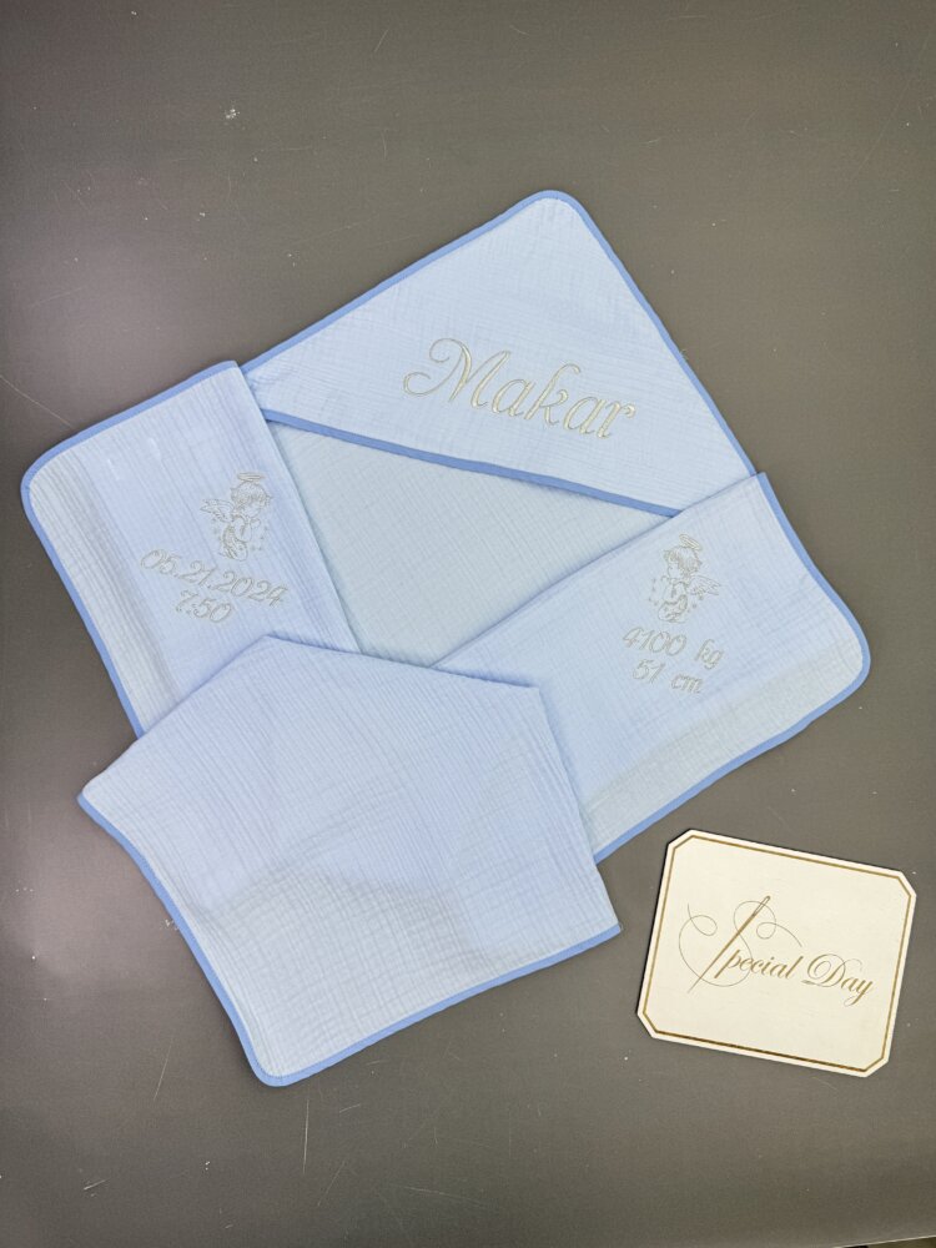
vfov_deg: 71.6
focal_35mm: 24
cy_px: 624
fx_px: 865
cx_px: 468
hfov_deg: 56.8
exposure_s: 1/604
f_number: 1.78
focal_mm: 6.76
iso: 80
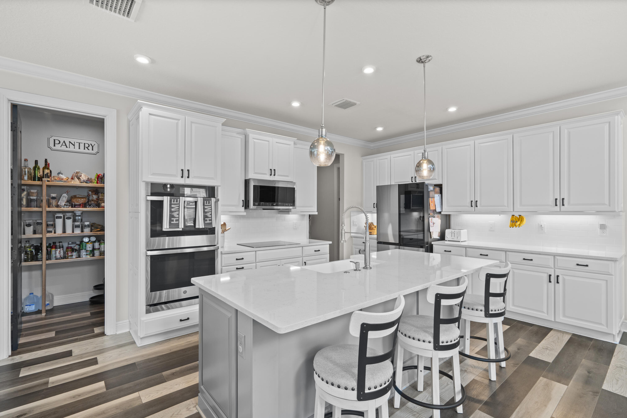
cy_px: 209
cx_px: 314
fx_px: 279
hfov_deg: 96.7
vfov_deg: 73.7
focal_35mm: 16
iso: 400
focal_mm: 16
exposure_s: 1/5
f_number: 11
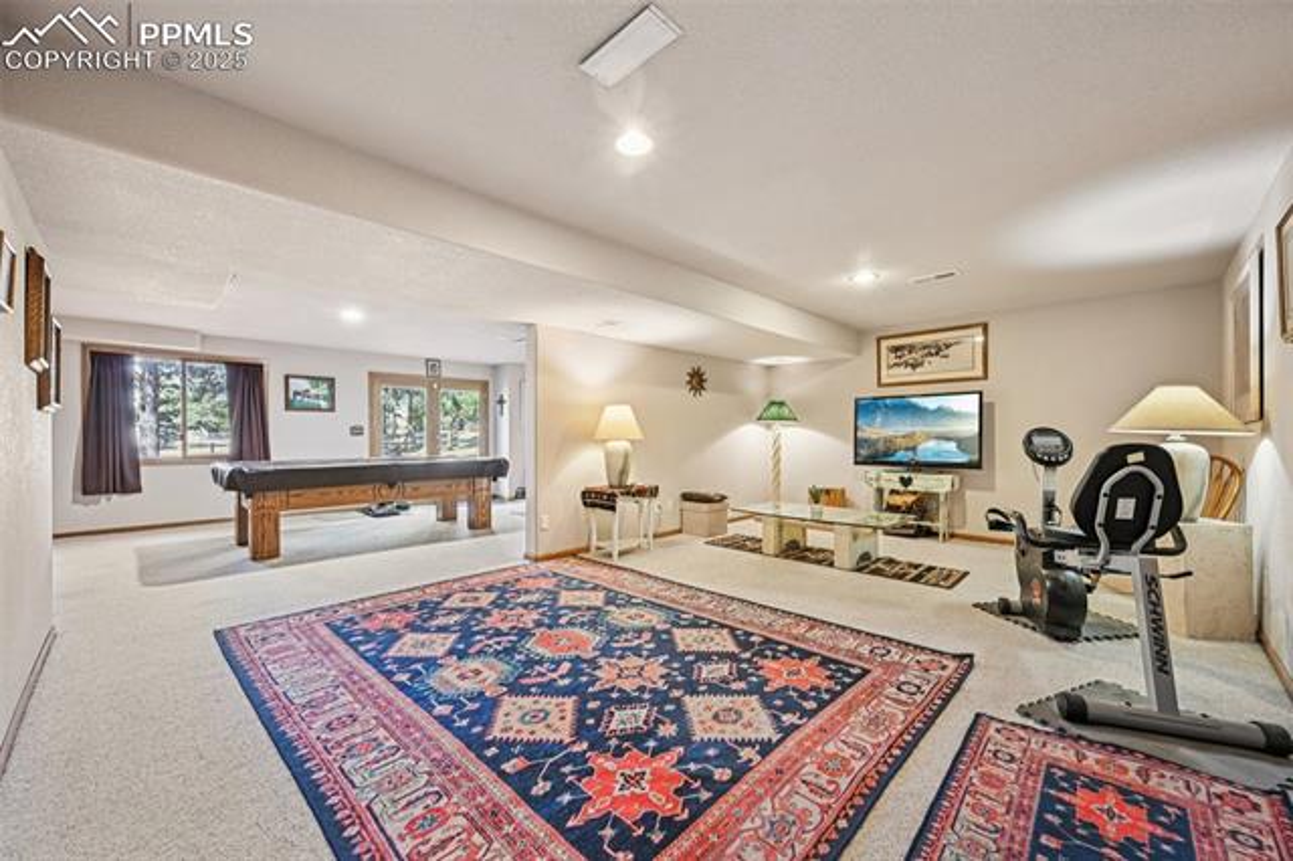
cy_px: 430
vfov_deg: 81.1
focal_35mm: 14
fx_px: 503
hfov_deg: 104.3
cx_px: 646
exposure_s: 1/6
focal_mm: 14
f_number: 8
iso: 400
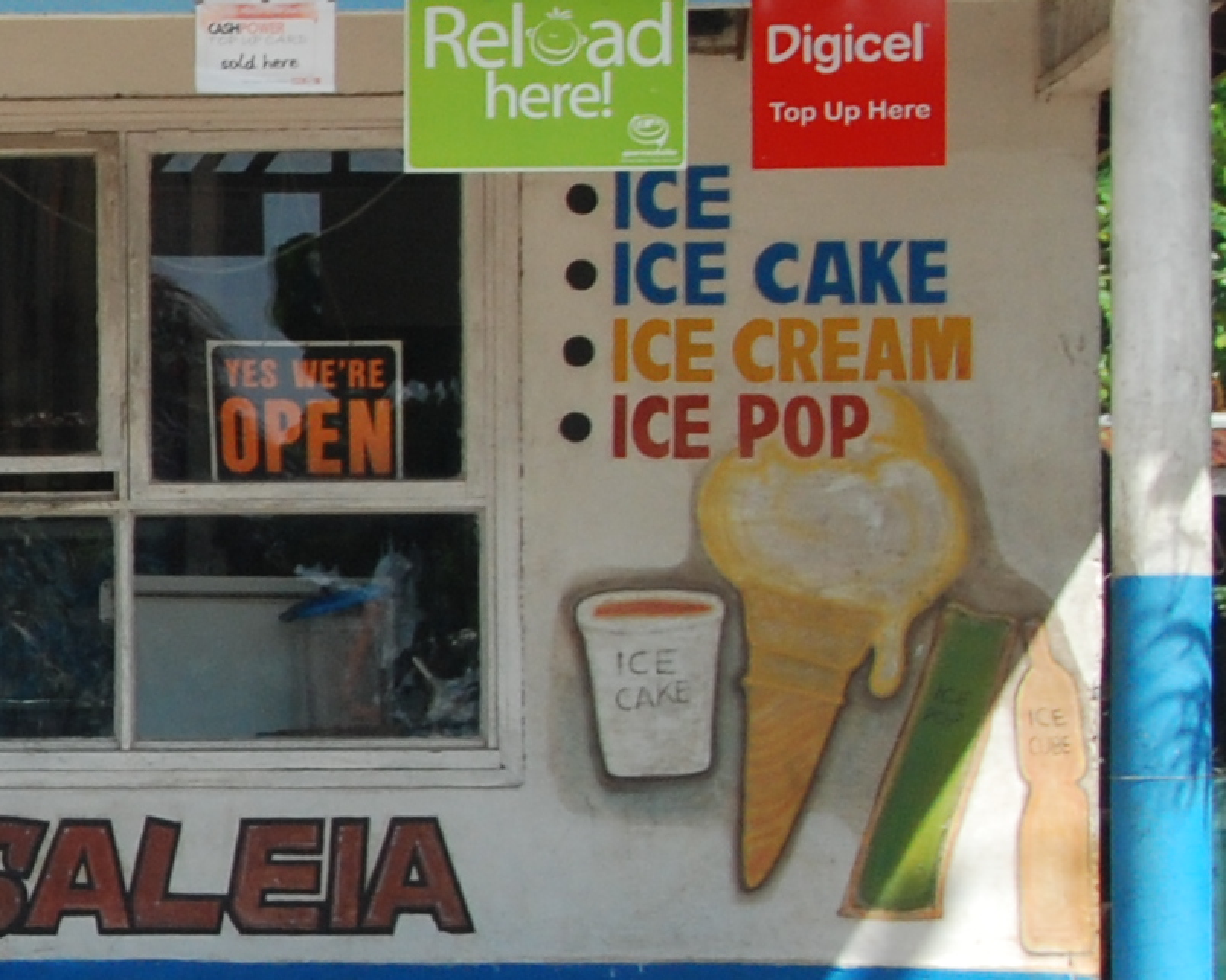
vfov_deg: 6.0
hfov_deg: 7.2
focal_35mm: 258
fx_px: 9360
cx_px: -1226
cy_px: 524
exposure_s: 1/640
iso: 250
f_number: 7.1
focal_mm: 38
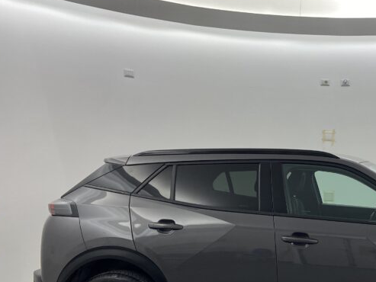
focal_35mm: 54
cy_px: 232
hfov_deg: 33.7
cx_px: 335
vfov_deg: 26.5
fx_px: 587
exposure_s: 1/100
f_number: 1.8
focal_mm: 4.25
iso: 64
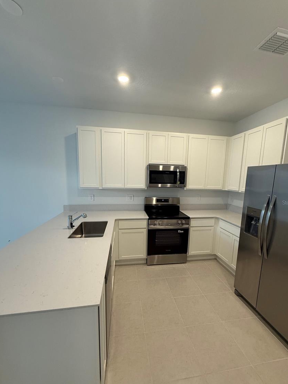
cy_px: 202
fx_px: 166
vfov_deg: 98.1
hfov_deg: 81.7
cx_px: 152
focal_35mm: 15
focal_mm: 2.22
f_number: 2.2
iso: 200
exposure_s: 1/120
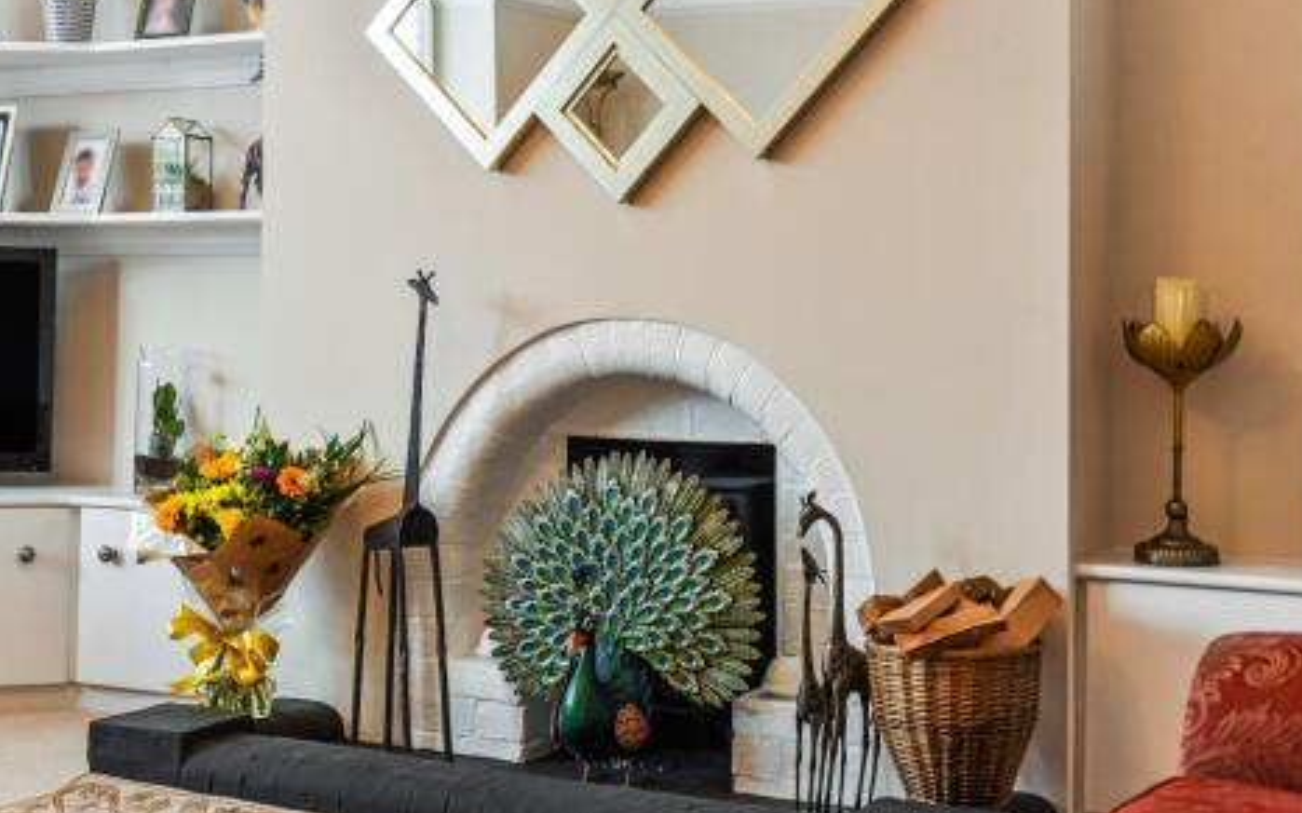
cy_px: 429
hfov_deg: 38.9
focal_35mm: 52
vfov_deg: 24.9
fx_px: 1845
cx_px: 657
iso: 400
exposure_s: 1/20
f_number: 8
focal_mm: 50
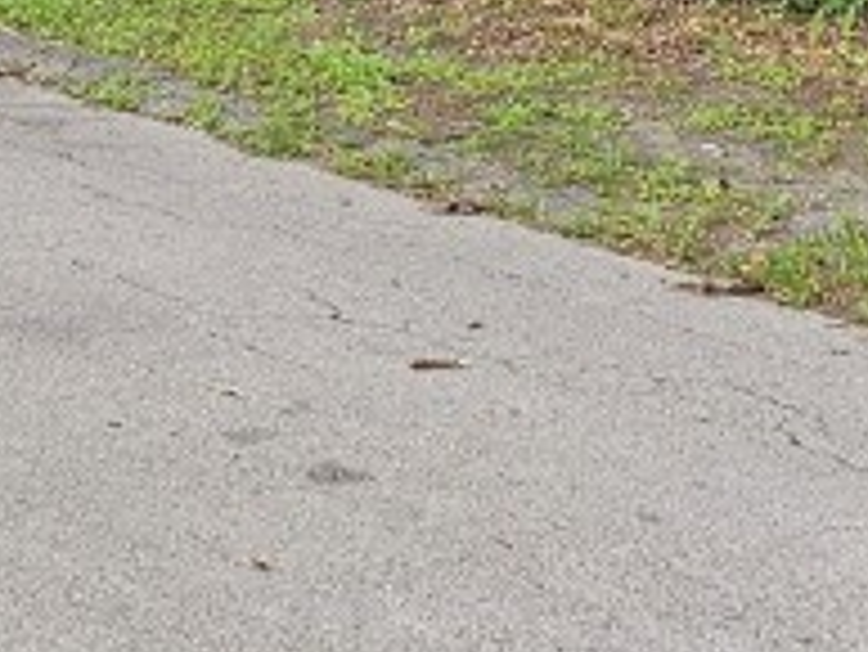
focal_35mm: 122
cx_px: 373
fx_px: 3061
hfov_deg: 16.1
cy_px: -1012
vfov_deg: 10.2
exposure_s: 1/180
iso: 16
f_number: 1.7
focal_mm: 6.3
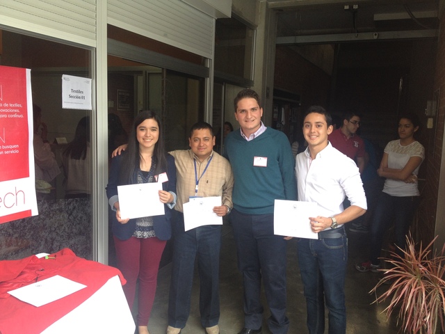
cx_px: 222
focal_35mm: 35
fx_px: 450
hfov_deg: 52.6
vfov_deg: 40.7
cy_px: 167
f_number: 2.4
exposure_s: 1/120
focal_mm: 4.28
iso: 80
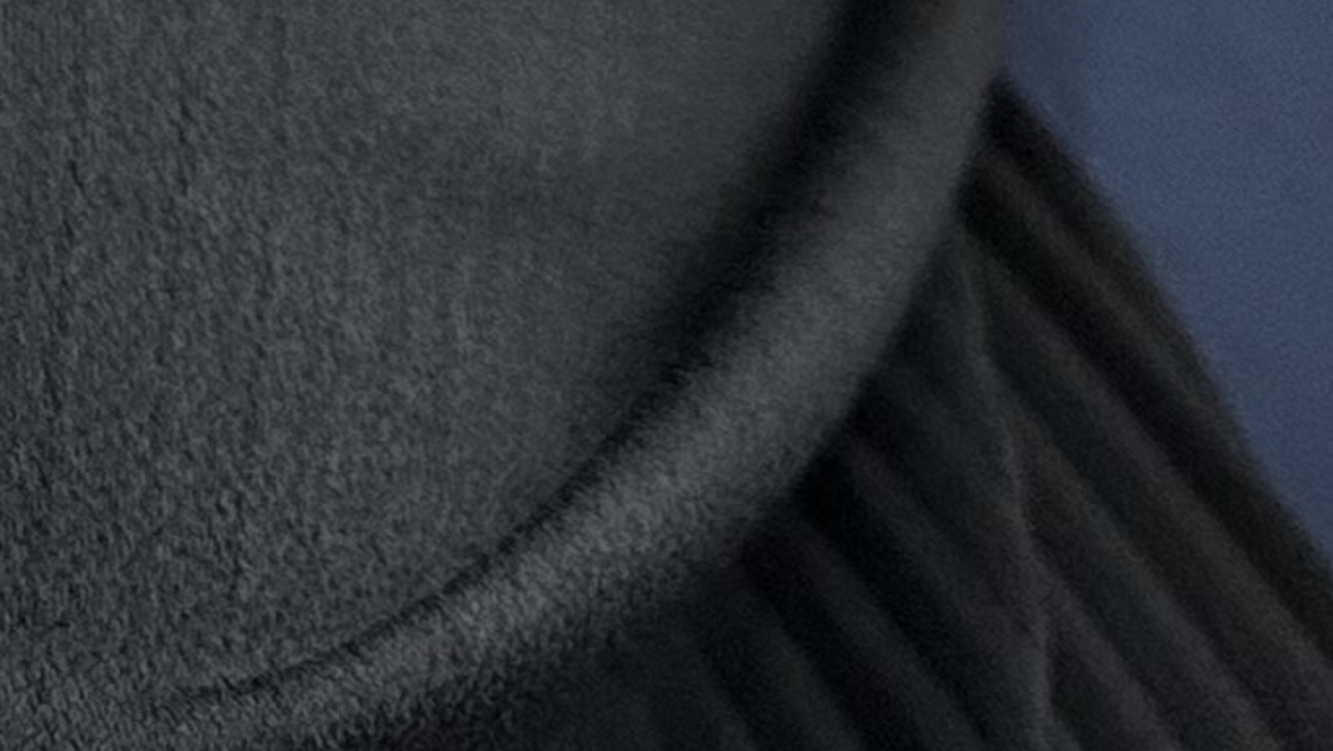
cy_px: -2210
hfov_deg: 12.7
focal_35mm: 155
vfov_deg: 6.4
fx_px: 5480
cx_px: -978
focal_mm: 6.86
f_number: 1.78
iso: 160
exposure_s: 1/60
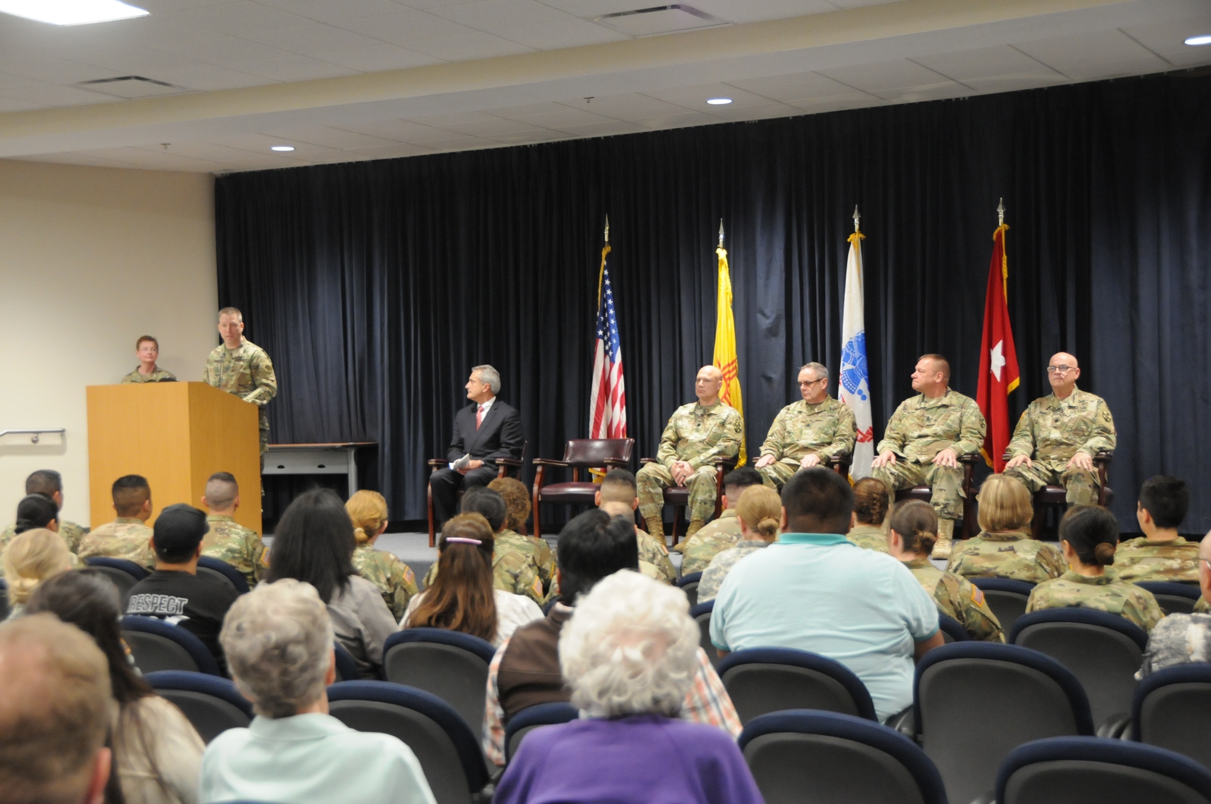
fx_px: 1814
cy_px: 402
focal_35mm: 54
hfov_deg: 36.9
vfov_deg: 25.0
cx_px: 606
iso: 1600
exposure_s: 1/30
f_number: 4.2
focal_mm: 36
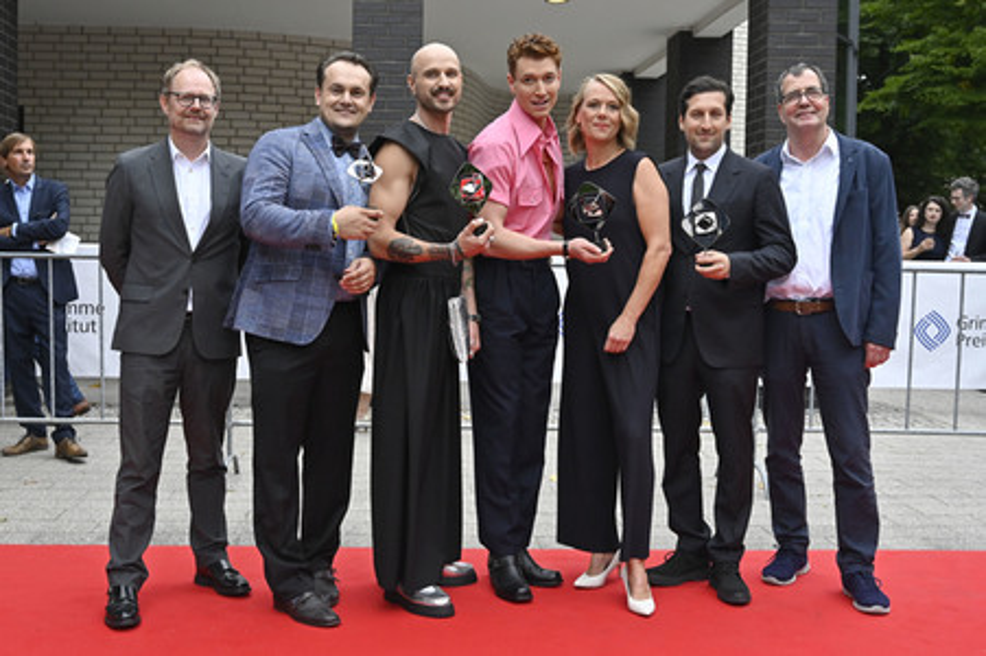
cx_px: 493
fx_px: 1040
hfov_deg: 50.7
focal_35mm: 38
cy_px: 328
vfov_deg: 35.0
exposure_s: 1/500
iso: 2000
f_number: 5.6
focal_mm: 38
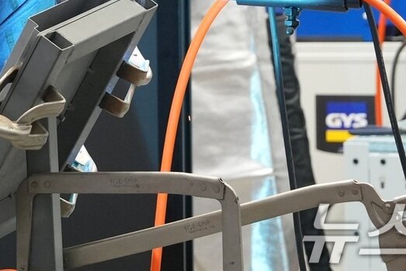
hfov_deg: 7.3
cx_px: -2
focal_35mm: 280
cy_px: -73
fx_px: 3158
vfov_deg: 4.9
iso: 2500
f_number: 5.6
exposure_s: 1/200
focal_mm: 70
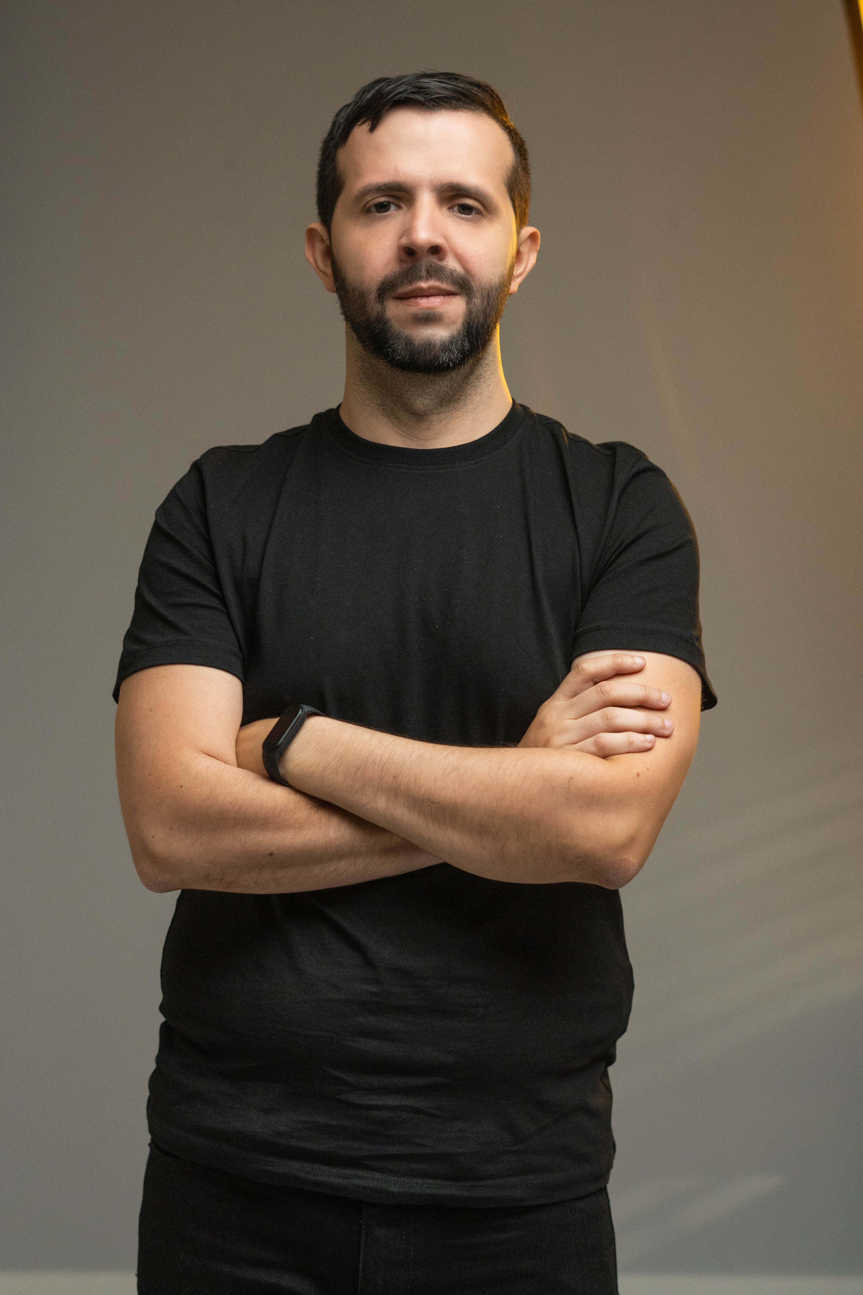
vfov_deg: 27.0
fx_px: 2697
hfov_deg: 18.2
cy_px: 648
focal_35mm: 75
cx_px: 432
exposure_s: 1/100
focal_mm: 50
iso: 1600
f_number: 2.8
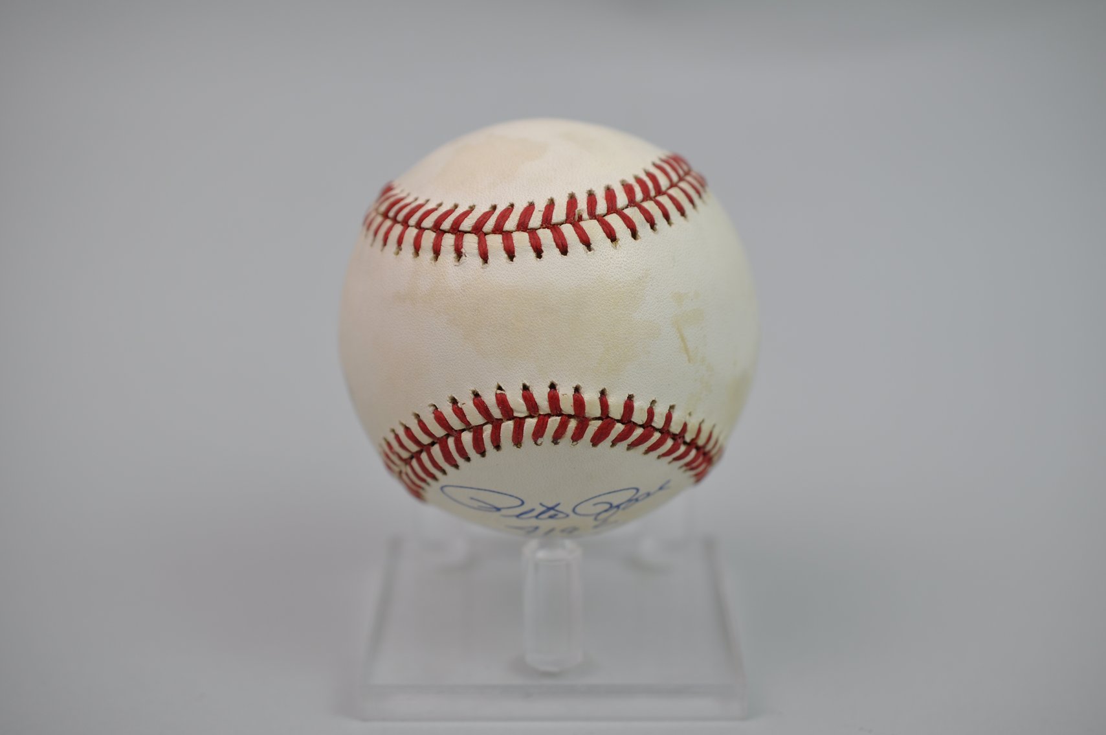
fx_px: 1841
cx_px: 553
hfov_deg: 33.4
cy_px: 368
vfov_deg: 22.6
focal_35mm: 60
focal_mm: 40
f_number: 4
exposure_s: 1/60
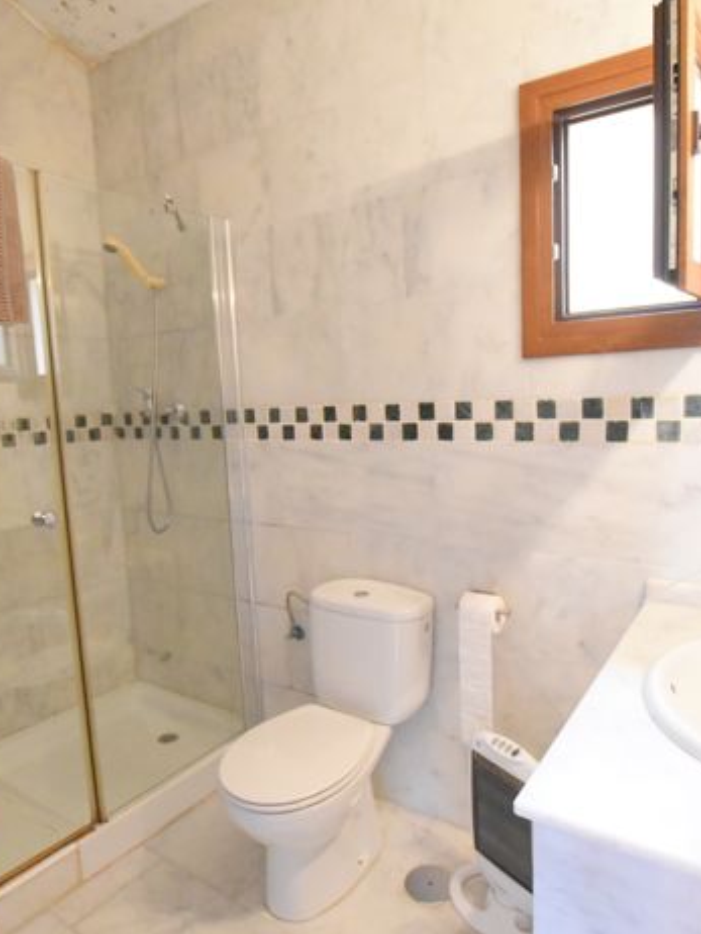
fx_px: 593
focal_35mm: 22
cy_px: 473
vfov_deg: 76.4
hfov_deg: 61.1
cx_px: 359
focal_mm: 10
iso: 6400
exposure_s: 1/125
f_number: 3.5
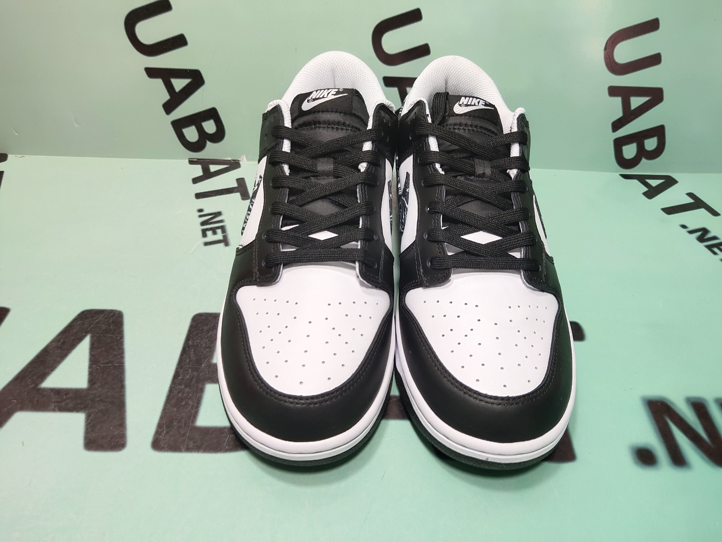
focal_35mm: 30
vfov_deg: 46.8
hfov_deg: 60.0
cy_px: 271
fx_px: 626
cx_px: 361
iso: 50
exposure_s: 1/1172
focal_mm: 4.35
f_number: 1.79
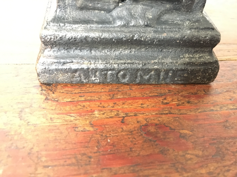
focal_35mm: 29
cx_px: 118
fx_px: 199
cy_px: 88
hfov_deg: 61.7
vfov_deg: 48.2
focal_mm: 4.15
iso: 640
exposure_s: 1/17
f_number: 2.2
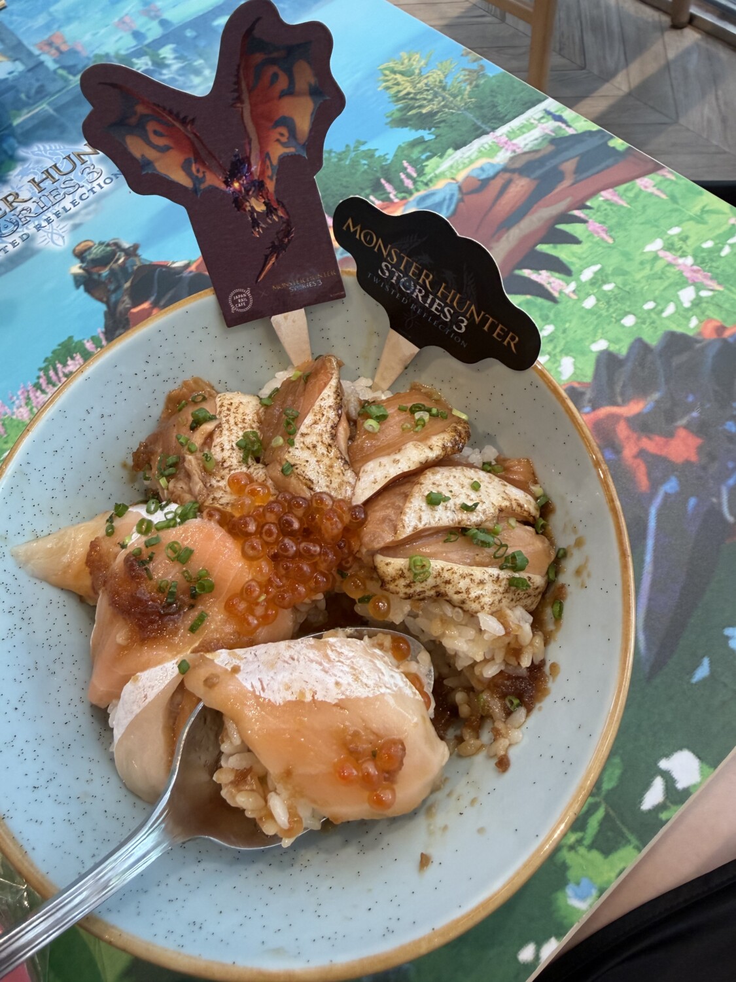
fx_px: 680
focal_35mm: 24
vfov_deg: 71.6
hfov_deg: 56.8
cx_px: 368
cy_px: 491
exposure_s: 1/100
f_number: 2.2
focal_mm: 2.22
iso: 200
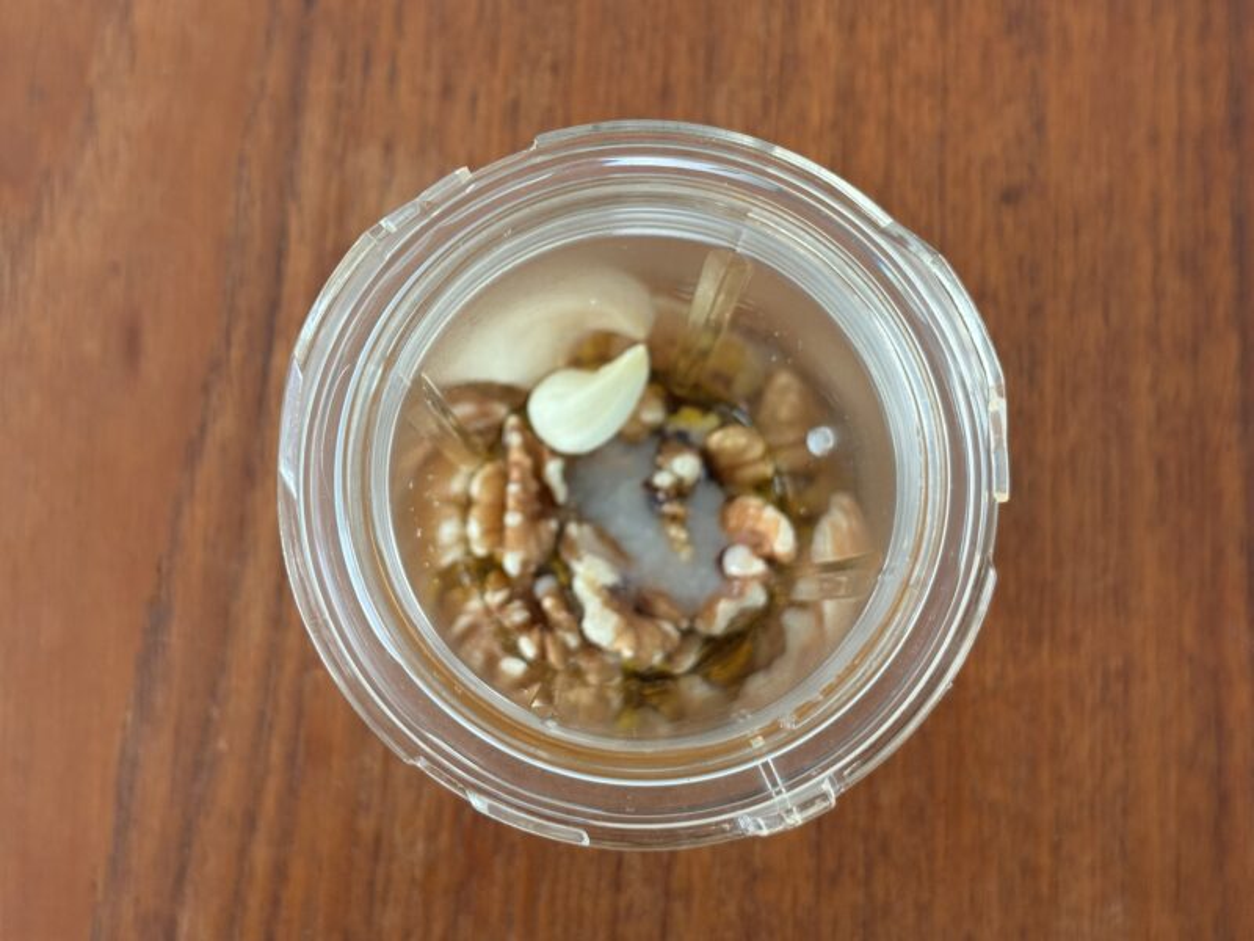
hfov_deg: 36.8
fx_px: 1884
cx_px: 627
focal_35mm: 52
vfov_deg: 28.0
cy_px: 470
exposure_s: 1/60
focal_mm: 5.96
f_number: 1.6
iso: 100
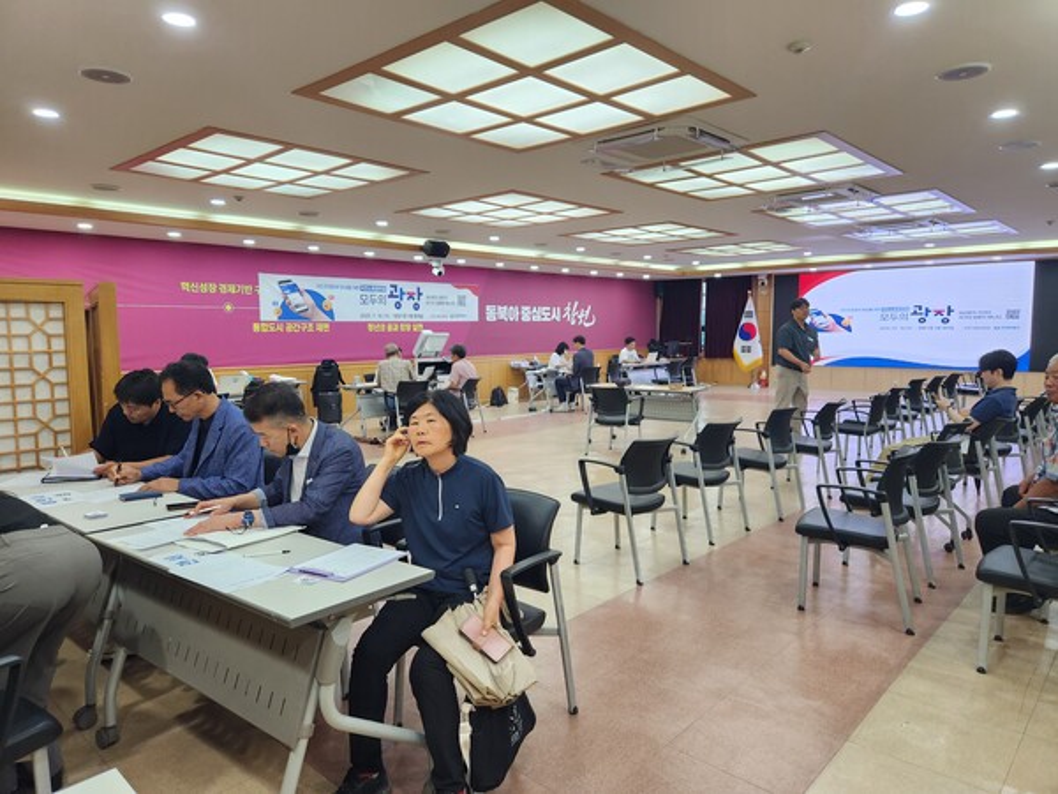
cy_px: 397
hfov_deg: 73.9
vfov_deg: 58.9
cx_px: 529
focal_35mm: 23
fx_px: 703
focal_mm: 5.4
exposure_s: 1/120
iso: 160
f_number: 1.8
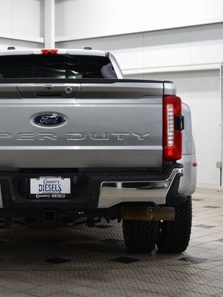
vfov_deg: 26.3
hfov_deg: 19.7
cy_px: 148
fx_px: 636
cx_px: 50
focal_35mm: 74
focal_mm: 34
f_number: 5.6
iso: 1600
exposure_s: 1/60
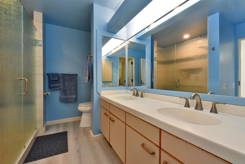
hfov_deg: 100.4
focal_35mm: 15
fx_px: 102
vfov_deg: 77.4
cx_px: 122
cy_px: 82
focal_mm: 15
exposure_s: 1/15
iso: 5000
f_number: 16
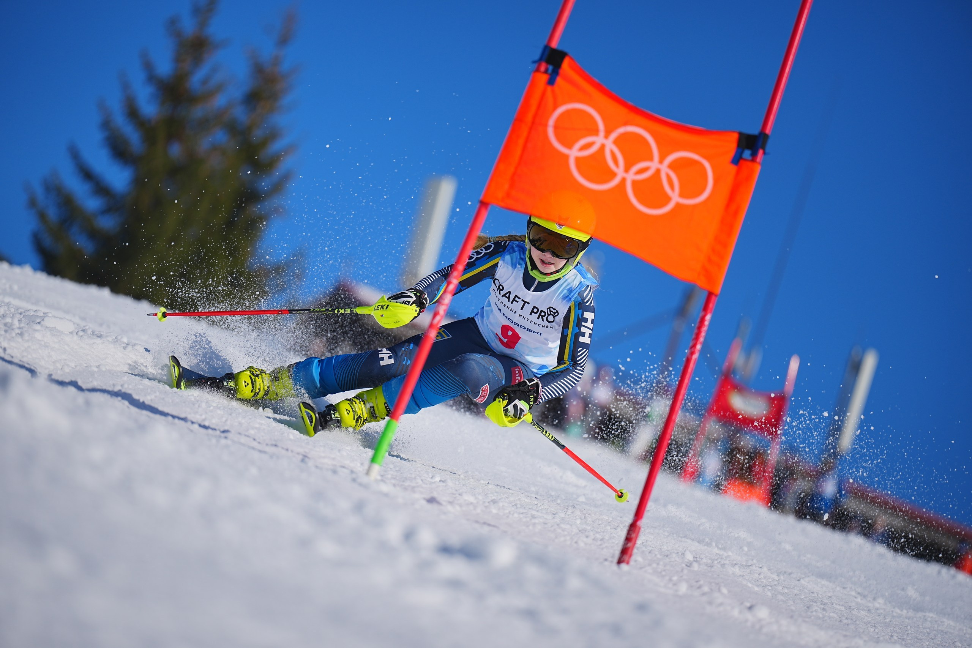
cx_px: 486
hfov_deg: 10.3
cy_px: 324
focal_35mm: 200
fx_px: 5400
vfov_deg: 6.9
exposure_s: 1/5000
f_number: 2.8
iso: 100
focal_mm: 200
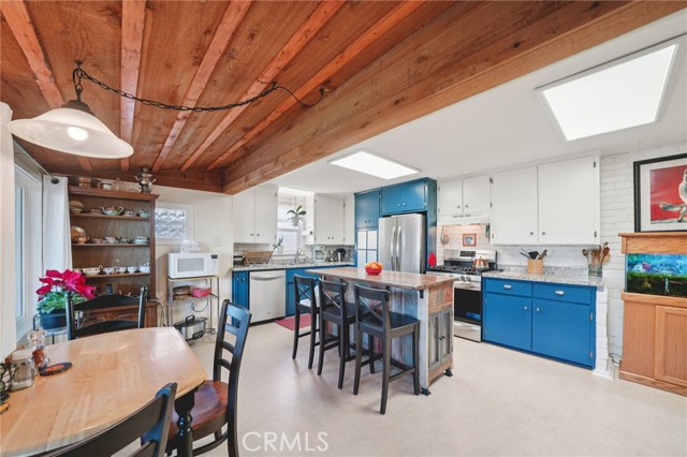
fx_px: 229
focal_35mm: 12
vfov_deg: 89.9
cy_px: 228
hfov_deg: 112.6
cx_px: 344
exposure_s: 1/13
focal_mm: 12
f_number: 8
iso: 400
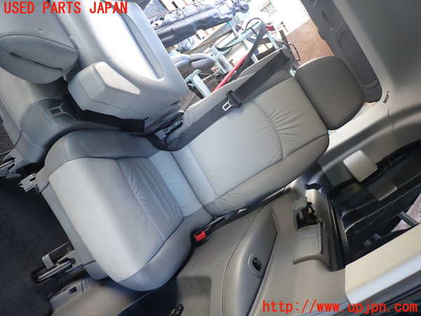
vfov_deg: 54.9
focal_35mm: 25
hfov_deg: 69.4
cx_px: 210
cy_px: 158
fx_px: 304
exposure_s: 1/60
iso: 125
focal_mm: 4.5
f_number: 2
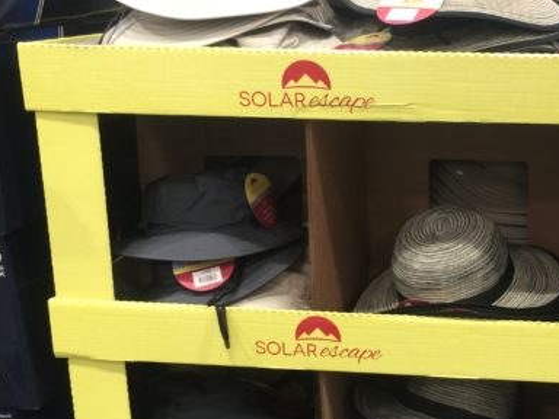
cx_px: 463
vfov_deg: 25.2
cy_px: 243
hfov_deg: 32.2
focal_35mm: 58
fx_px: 937
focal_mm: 4.15
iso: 100
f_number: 2.2
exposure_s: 1/30
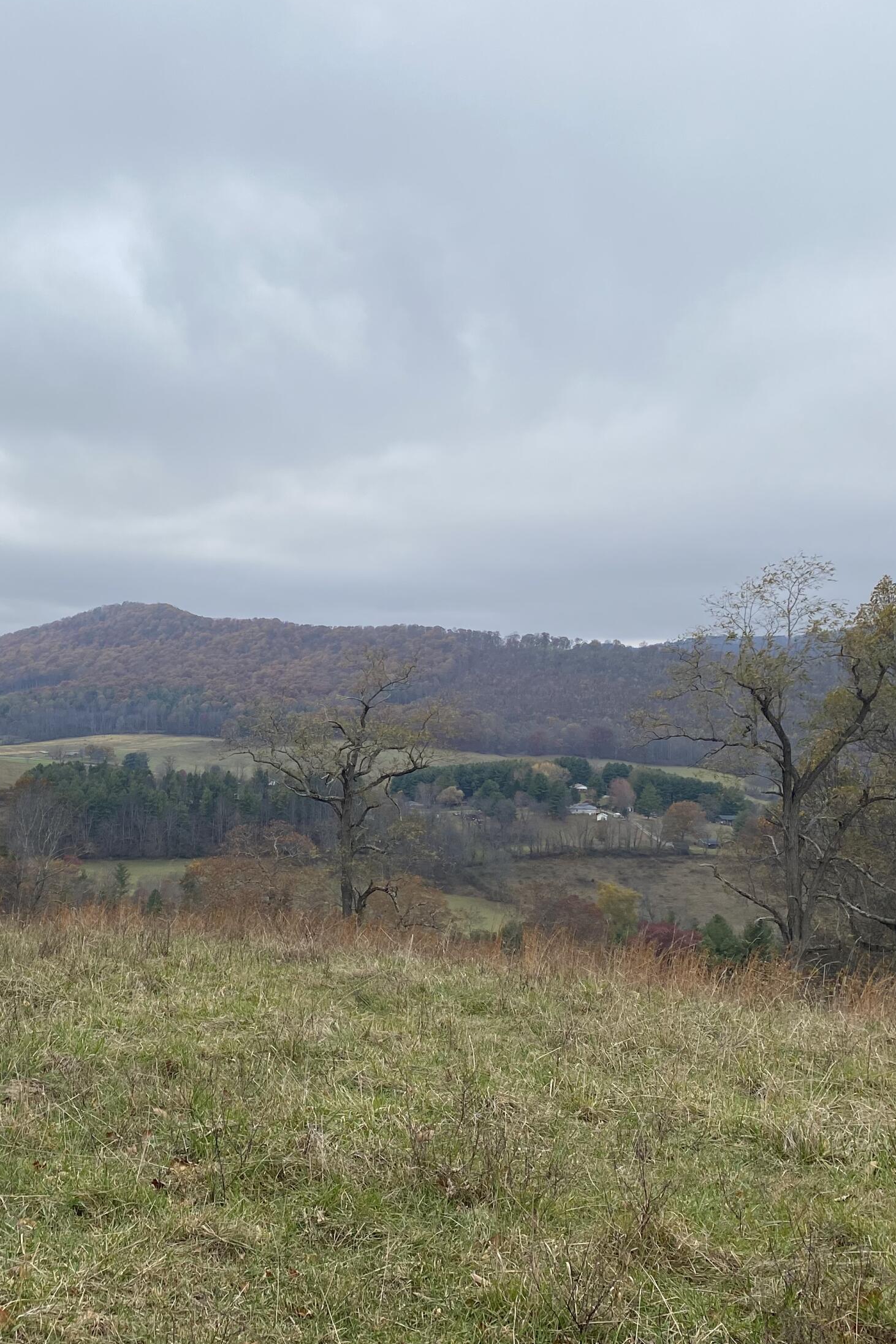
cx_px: 252
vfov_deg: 51.9
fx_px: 1381
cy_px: 662
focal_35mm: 37
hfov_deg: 35.3
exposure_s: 1/871
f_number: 1.8
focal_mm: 4.25
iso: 32
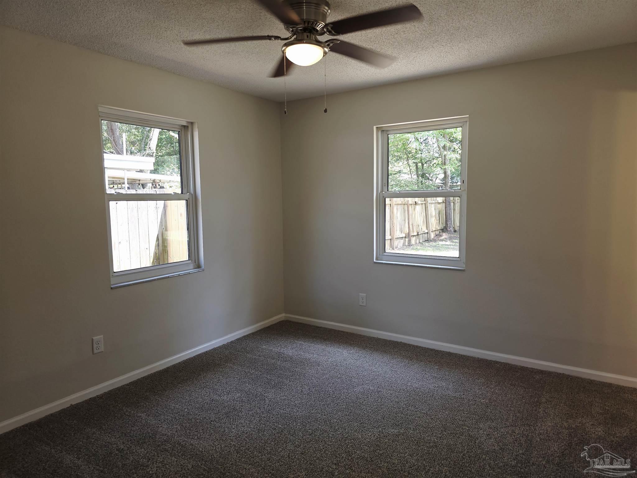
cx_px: 318
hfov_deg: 73.9
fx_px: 423
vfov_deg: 58.9
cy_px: 239
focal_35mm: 23
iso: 16
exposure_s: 1/60
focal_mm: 6.3
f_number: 1.7
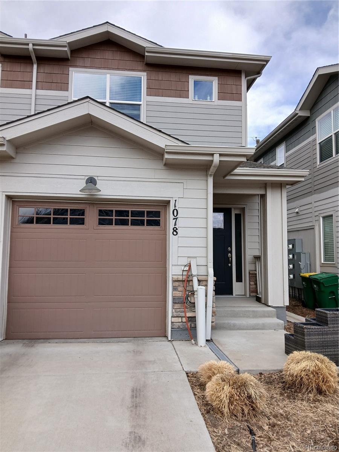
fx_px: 339
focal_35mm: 26
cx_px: 170
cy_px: 226
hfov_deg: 53.1
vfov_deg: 67.3
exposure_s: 1/378
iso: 20
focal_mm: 3.98
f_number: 1.8
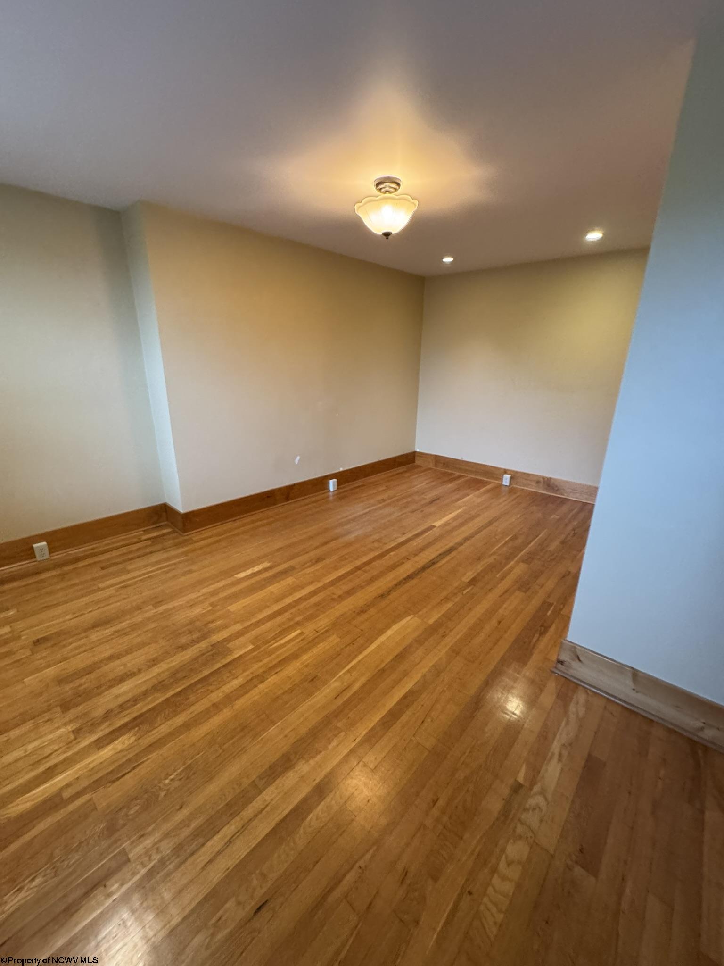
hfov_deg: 85.7
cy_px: 483
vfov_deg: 102.1
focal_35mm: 14
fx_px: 390
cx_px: 362
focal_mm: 2.22
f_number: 2.2
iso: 400
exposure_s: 1/60
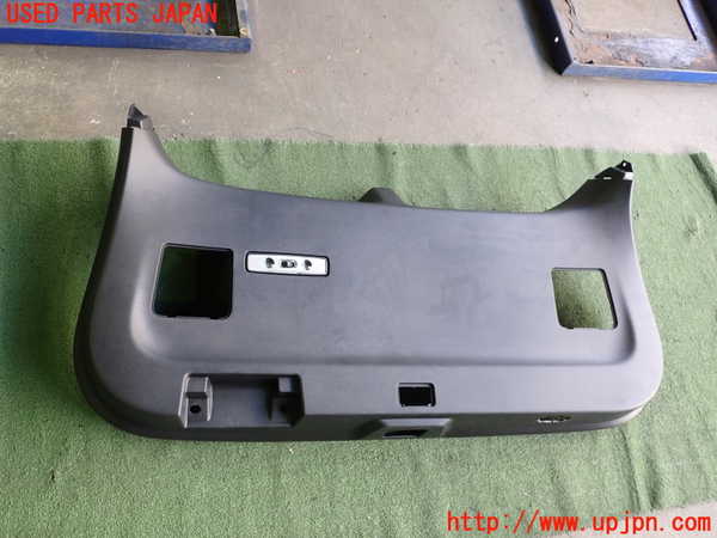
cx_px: 358
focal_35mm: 30
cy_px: 269
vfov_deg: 46.8
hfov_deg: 60.0
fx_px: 621
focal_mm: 5.4
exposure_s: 1/40
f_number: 2.3
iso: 200
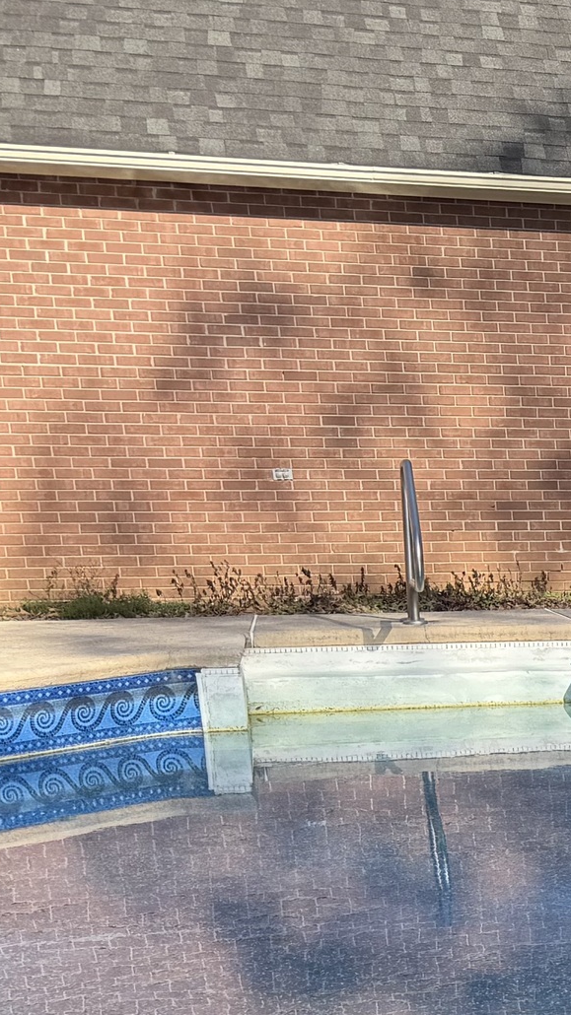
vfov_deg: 26.2
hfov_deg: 12.2
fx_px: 2101
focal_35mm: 78
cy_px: 937
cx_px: 1380
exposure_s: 1/1727
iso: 80
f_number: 1.78
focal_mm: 6.76
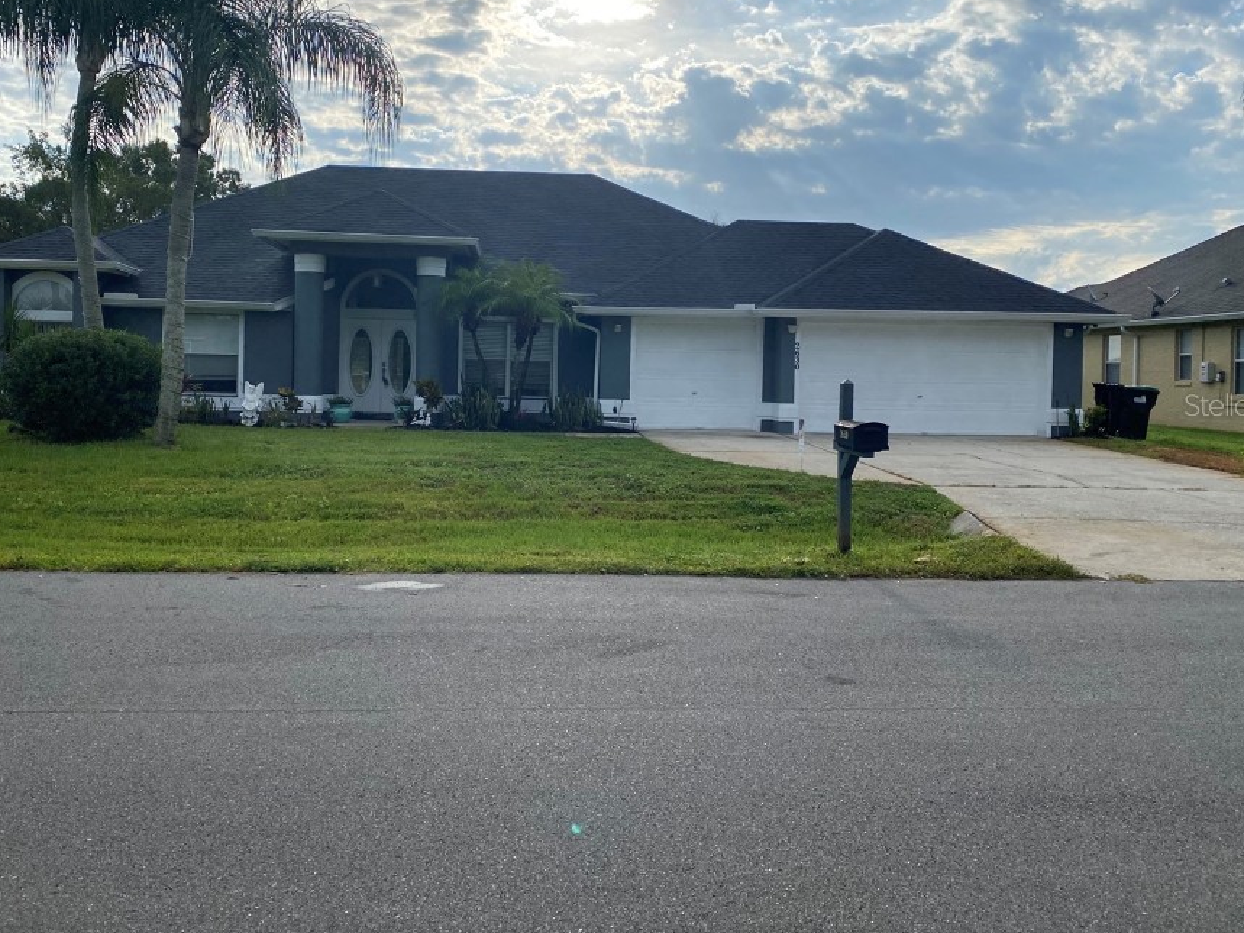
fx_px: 1114
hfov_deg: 58.3
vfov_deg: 45.3
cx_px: 579
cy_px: 404
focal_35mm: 31
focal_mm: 4.25
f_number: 1.8
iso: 32
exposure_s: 1/4274
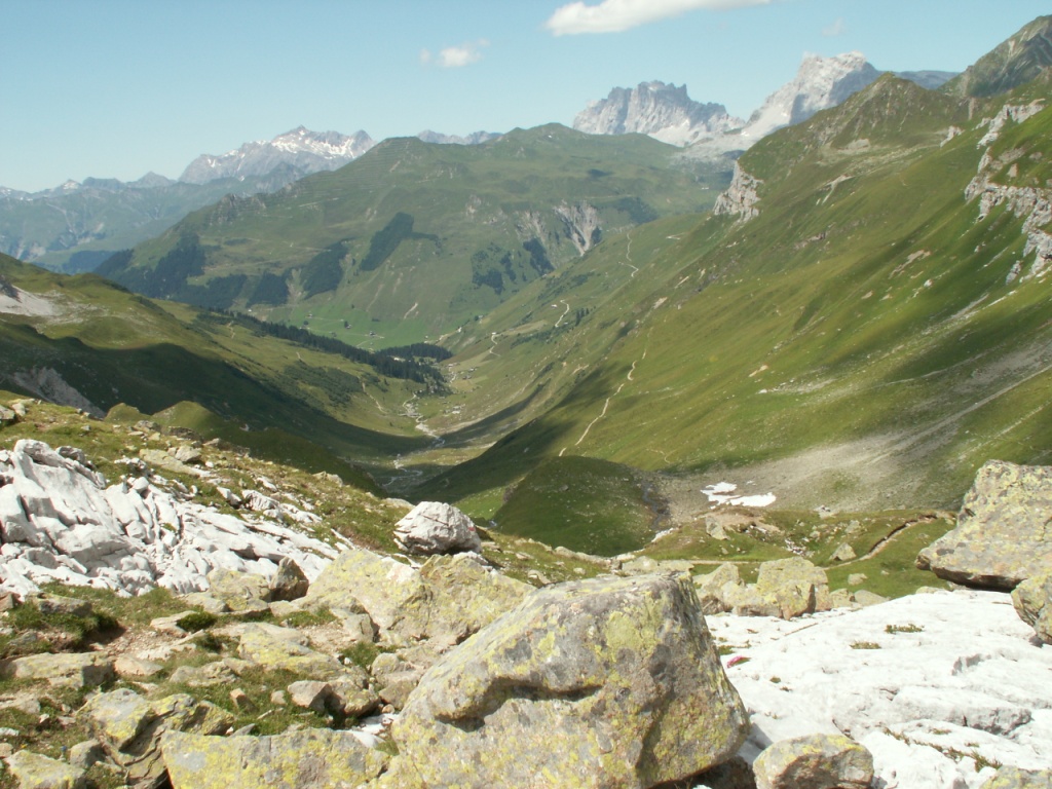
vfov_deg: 40.7
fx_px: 1064
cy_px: 394
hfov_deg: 52.6
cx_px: 526
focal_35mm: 35
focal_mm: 5.86
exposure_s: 1/200
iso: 50
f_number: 6.3
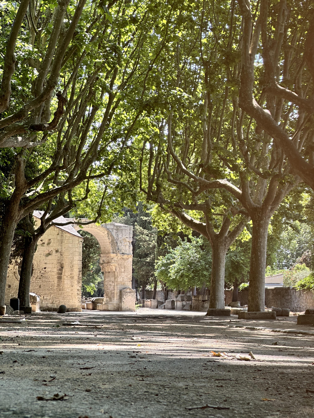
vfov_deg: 25.3
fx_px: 931
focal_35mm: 77
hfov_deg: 19.1
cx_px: 157
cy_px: 209
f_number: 2.8
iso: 40
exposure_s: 1/99
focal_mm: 9
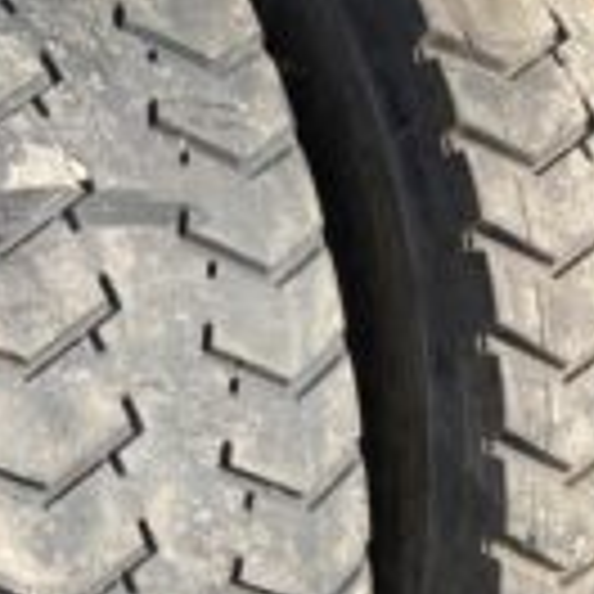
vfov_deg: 23.0
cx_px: 333
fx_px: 1456
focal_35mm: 75
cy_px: 398
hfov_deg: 23.0
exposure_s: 1/905
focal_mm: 4.25
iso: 32
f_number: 1.8
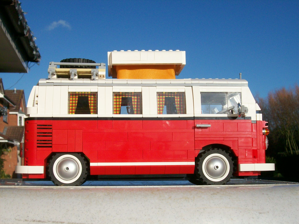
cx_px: 150
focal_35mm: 56
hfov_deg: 34.3
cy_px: 112
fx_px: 484
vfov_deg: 26.1
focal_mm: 9.4
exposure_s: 1/989
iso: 80
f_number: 6
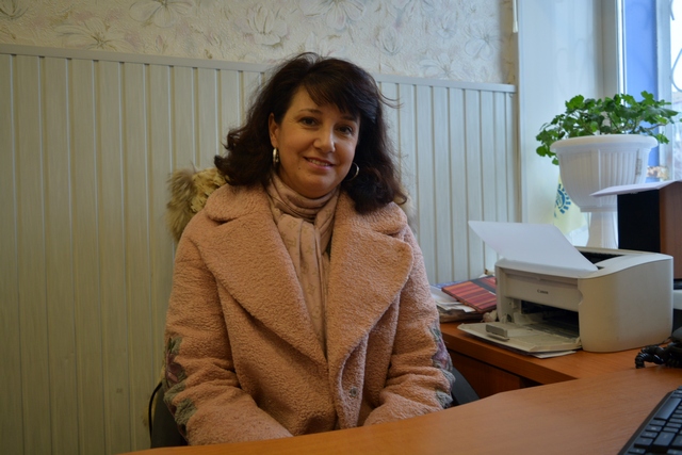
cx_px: 341
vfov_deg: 40.0
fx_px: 625
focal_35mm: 33
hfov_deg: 57.2
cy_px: 228
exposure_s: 1/60
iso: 400
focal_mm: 22
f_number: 4
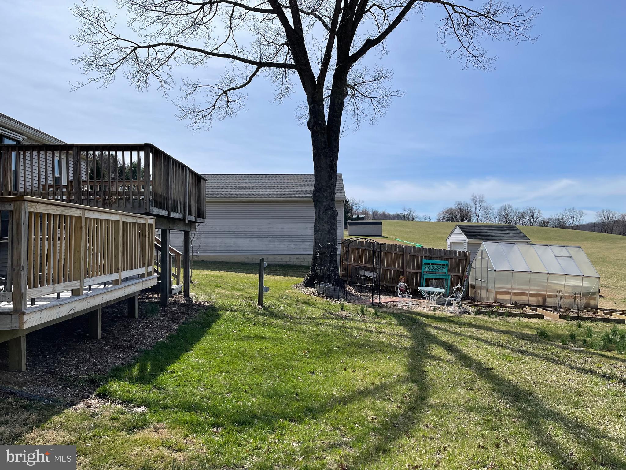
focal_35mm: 25
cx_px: 313
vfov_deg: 54.9
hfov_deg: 69.4
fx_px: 452
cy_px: 235
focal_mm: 5.1
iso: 32
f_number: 1.6
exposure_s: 1/5376
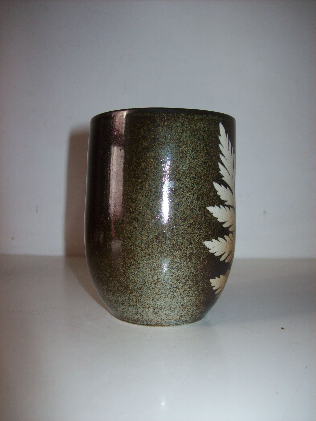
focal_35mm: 36
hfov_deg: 39.6
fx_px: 438
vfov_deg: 51.4
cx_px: 158
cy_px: 210
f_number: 2.7
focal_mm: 6
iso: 80
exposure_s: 1/64
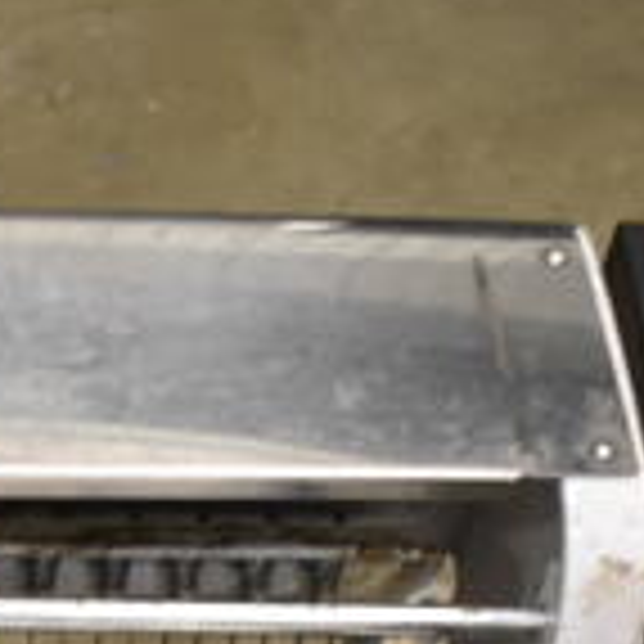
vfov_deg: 16.5
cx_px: -135
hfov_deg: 16.9
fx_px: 2063
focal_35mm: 98
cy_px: 892
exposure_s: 1/125
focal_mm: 18
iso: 1250
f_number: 3.5
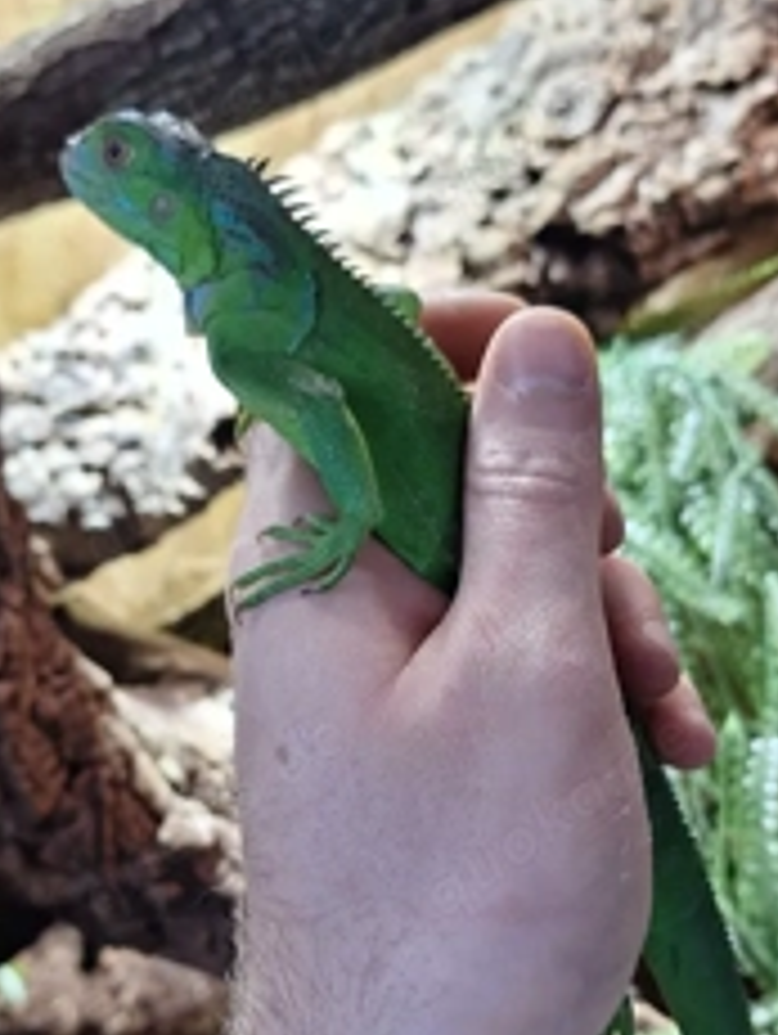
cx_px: 310
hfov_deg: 35.9
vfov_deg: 46.8
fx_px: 1196
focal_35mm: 40
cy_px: 513
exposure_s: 1/100
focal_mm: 5.54
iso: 40
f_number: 1.8
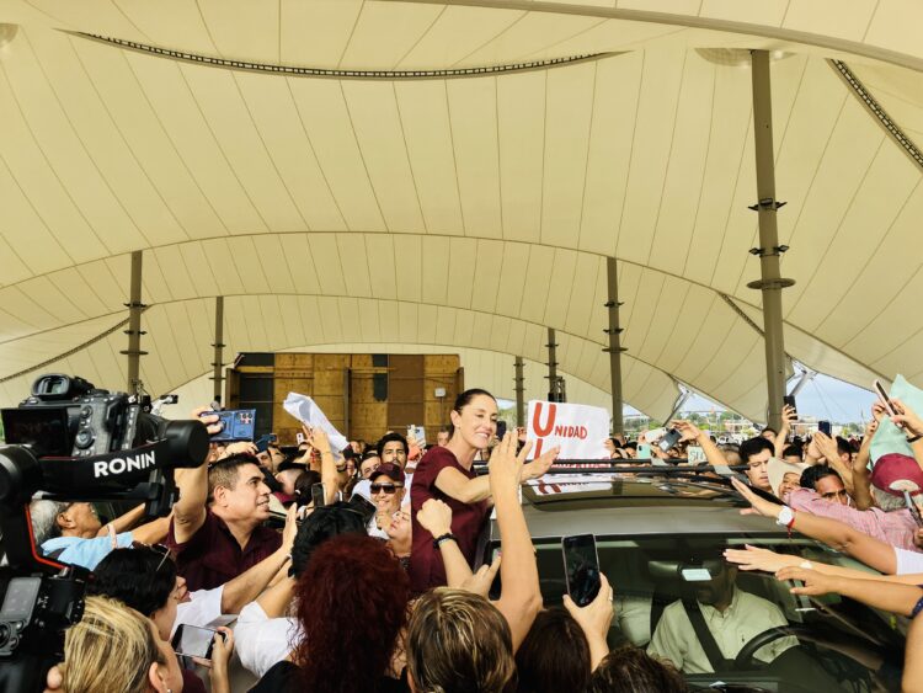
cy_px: 346
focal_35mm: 28
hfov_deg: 63.4
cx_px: 462
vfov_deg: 49.8
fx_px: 747
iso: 25
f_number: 1.8
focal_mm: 3.99
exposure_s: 1/204
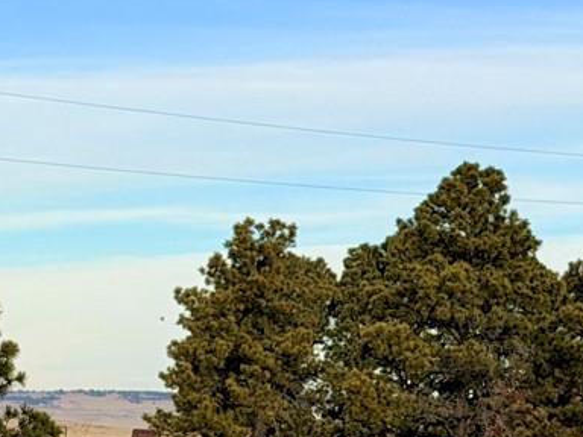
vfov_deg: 7.3
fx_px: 3368
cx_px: 70
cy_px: 637
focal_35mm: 200
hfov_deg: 9.8
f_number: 1.78
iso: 64
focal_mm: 6.76
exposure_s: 1/3226
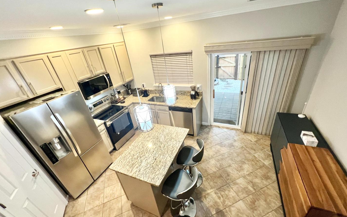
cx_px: 175
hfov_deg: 105.3
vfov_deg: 78.6
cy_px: 112
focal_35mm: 14
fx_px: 132
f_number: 1.8
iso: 200
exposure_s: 1/60
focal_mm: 1.57
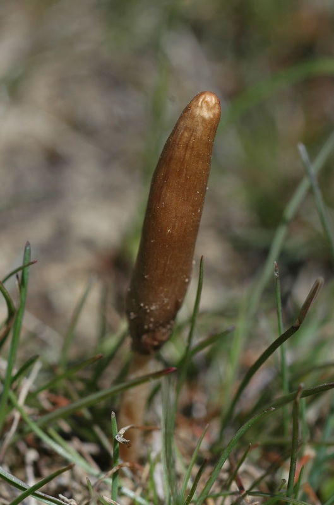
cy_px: 252
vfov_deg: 22.7
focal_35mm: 90
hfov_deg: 15.1
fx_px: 1260
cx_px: 167
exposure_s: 1/400
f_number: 10
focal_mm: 60
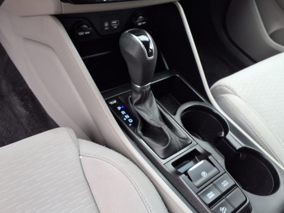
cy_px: 104
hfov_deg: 56.7
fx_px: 263
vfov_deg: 44.2
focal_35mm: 32
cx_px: 155
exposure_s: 1/60.2
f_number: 1.9
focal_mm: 3.58
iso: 40
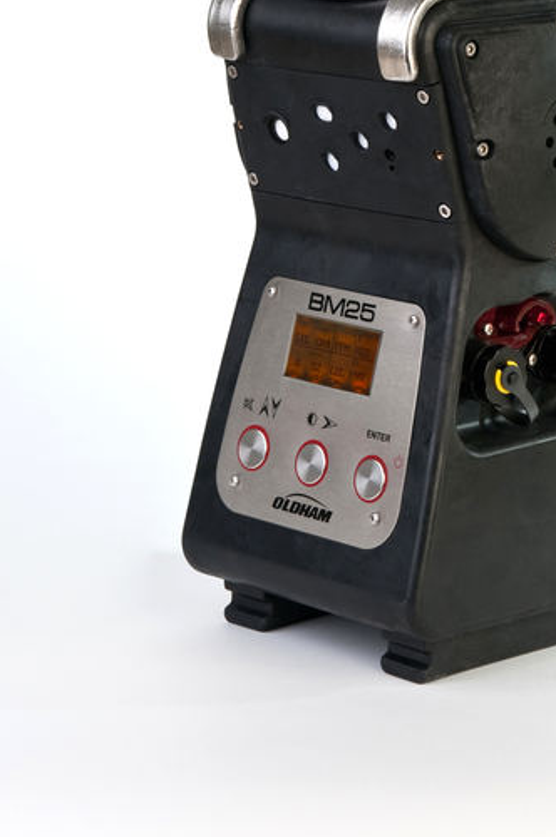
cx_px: 420
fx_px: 2950
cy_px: 0
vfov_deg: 15.8
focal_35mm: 127
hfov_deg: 10.7
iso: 200
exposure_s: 1/100
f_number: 13
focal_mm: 62
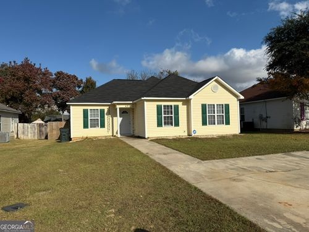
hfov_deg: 71.6
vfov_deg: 56.8
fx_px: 214
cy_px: 116
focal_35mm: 24
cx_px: 154
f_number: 1.78
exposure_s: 1/9091
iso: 80
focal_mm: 6.76
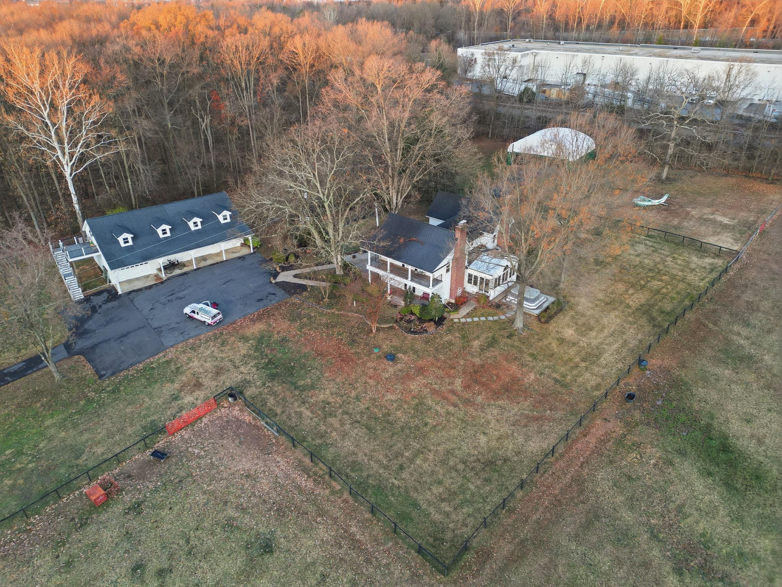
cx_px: 391
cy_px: 294
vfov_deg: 56.8
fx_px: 542
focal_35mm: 24
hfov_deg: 71.6
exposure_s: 1/60
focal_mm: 6.7
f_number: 1.7
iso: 100
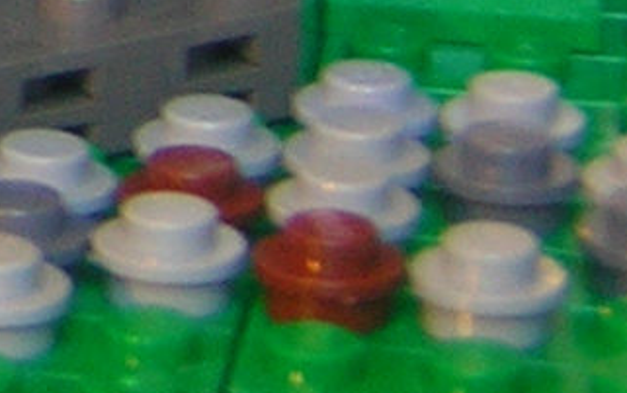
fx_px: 5232
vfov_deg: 4.2
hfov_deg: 6.6
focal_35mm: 306
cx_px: -797
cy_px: -626
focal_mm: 7.6
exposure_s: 1/5.8
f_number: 3.3
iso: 58
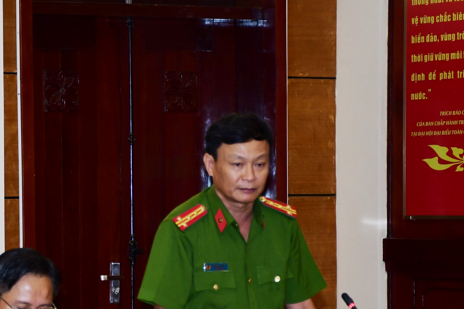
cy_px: 240
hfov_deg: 9.6
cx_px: 84
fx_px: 2758
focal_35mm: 214
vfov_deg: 6.4
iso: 1250
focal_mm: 66
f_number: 5
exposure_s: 1/200
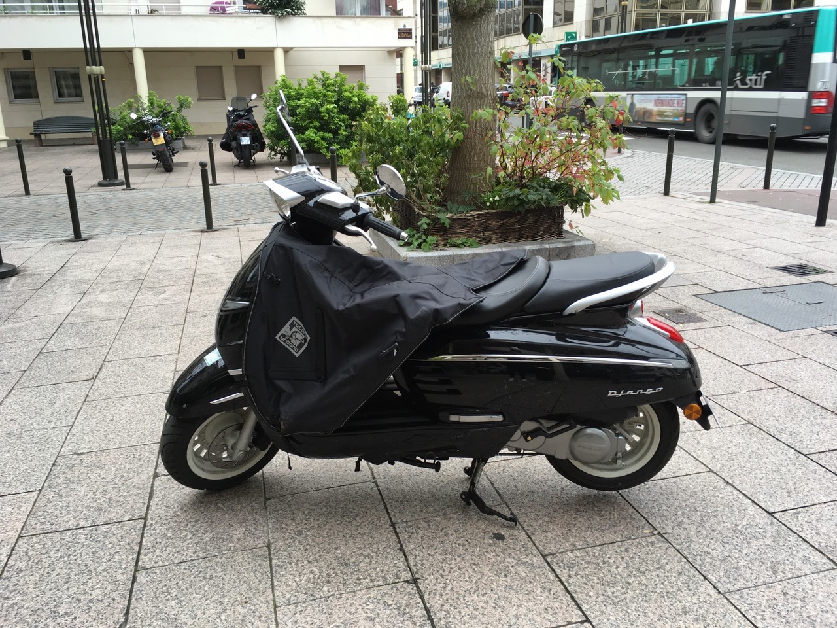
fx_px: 701
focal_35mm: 29
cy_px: 314
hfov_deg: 61.7
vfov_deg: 48.2
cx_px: 418
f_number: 2.2
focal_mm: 4.15
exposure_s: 1/100
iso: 40
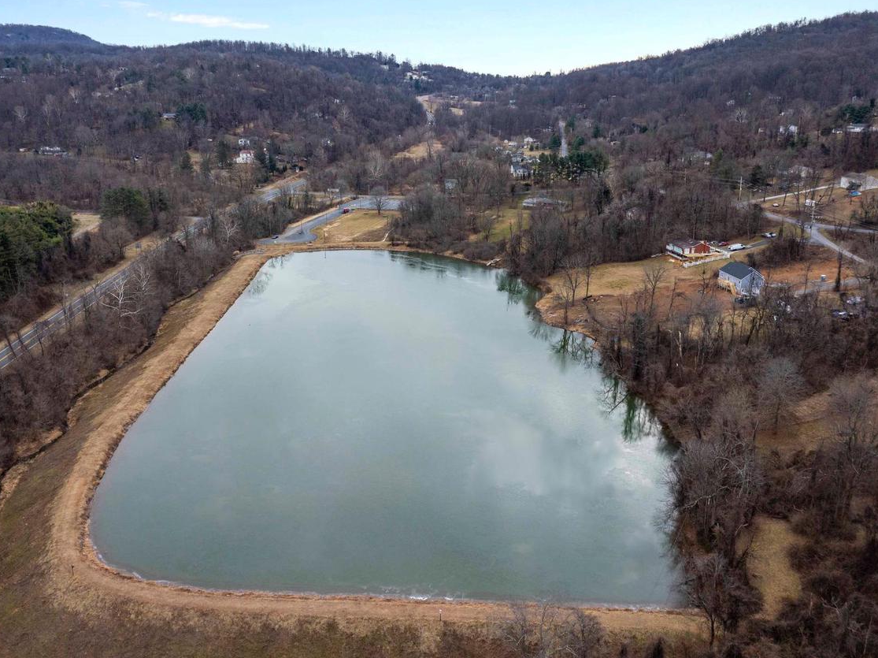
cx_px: 446
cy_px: 326
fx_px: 786
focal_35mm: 31
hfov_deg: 58.4
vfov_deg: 45.4
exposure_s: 1/500
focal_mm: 12.29
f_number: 2.8
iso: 140
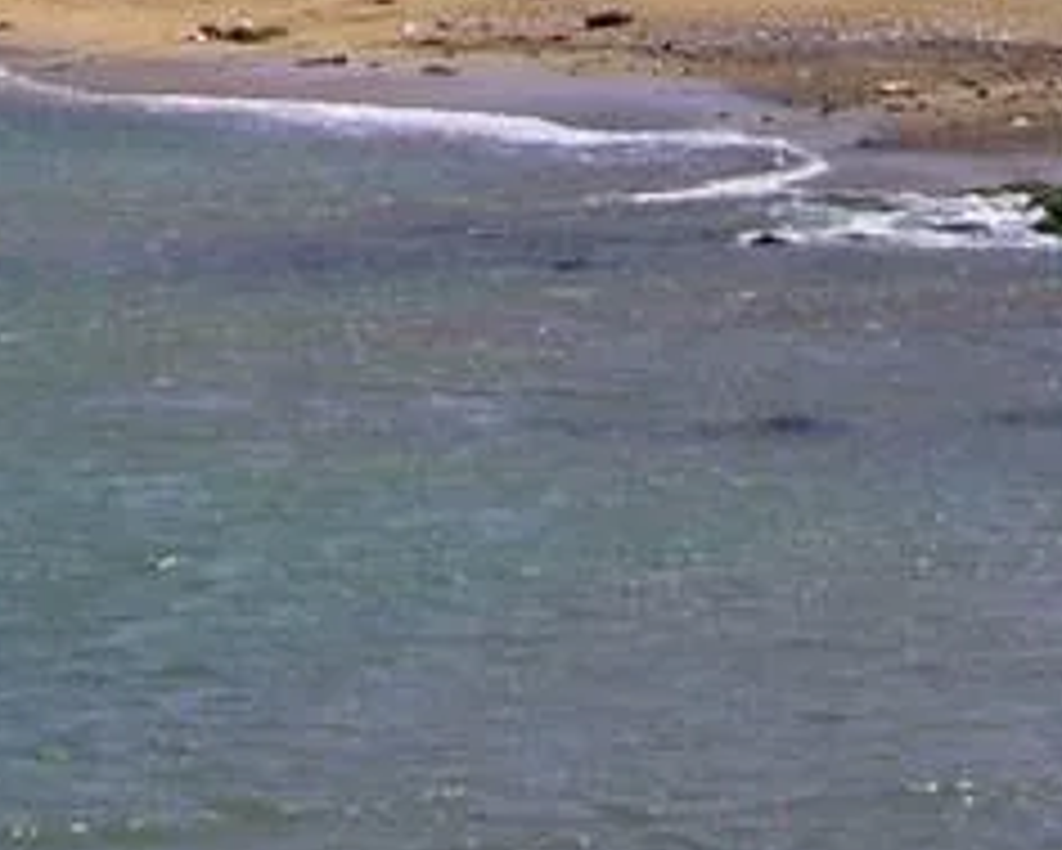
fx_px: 8396
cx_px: 648
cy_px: -787
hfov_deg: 7.2
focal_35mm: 267
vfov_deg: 5.7
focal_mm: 10.5
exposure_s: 1/500
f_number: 5.2
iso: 50
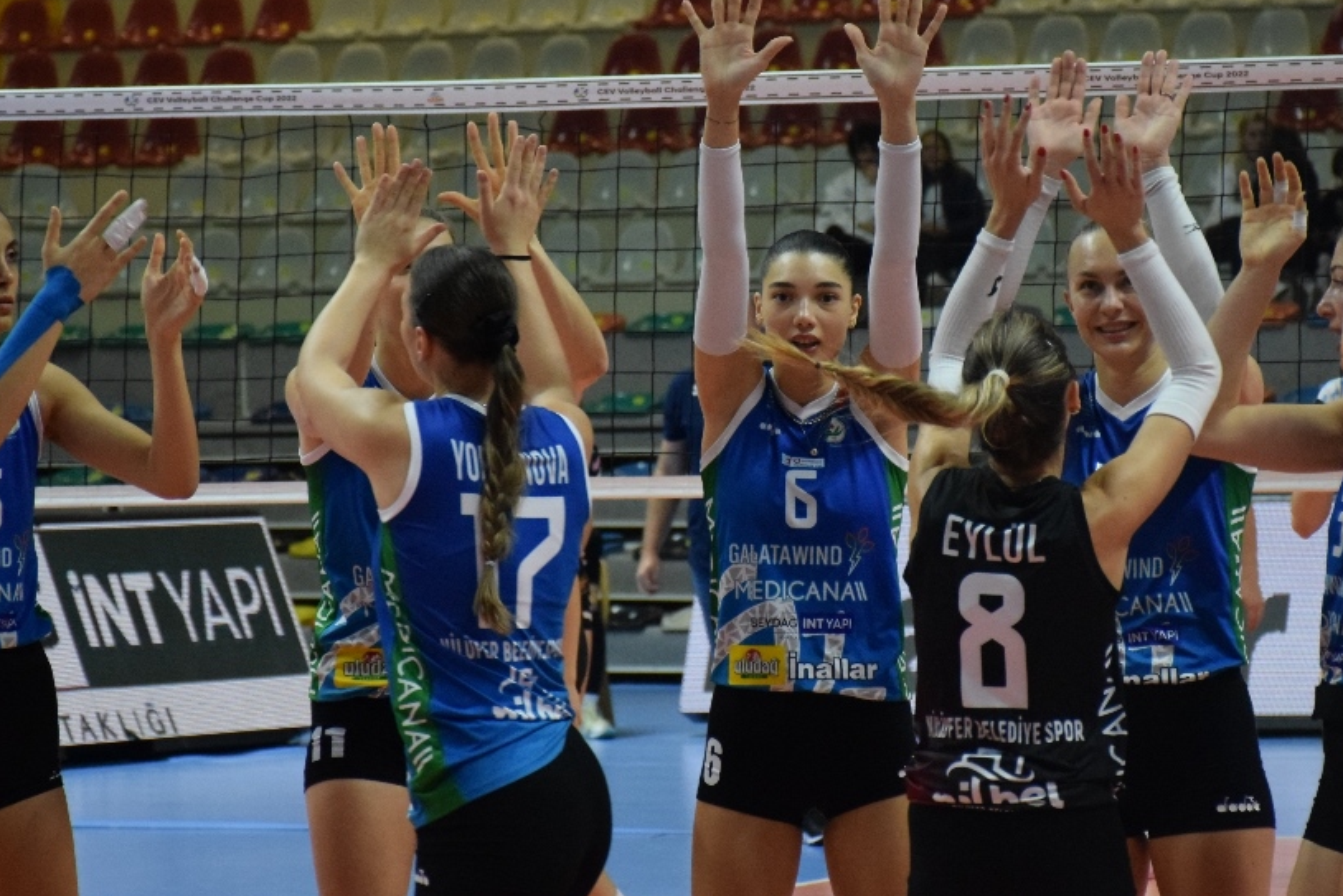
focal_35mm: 207
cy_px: 376
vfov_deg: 6.6
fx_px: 7723
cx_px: 741
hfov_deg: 9.9
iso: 3200
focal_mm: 100
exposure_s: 1/320
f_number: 5.6
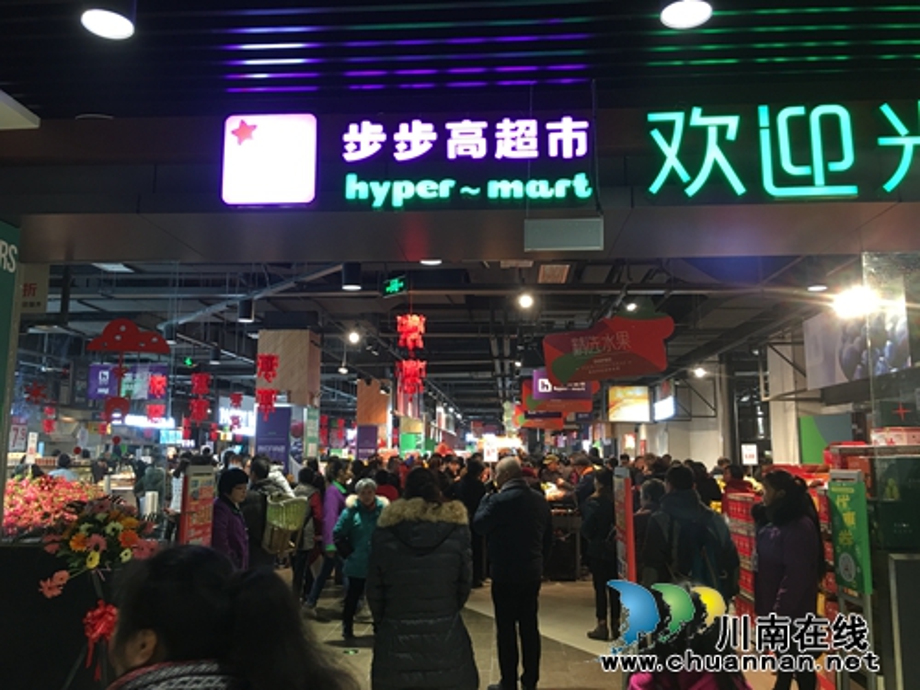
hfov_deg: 61.7
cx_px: 460
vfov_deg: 48.2
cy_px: 345
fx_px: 771
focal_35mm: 29
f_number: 2.2
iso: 50
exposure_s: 1/17
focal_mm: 4.15
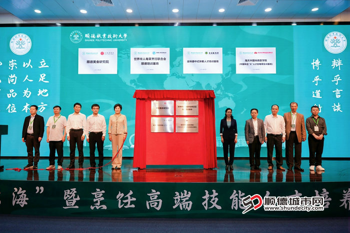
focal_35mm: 26
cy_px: 116
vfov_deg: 49.6
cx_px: 175
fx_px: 253
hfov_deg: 69.4
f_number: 2.8
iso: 200
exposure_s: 1/100
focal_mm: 26
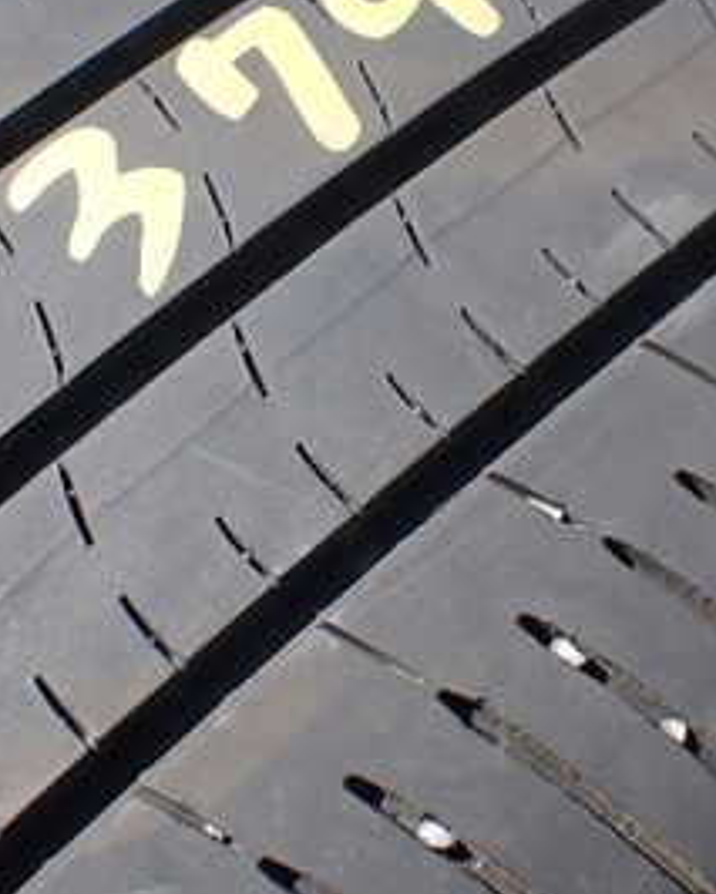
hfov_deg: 23.2
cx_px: 383
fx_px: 1747
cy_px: 279
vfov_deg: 28.5
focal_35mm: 66
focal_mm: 5.4
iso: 100
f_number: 3.2
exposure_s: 1/500
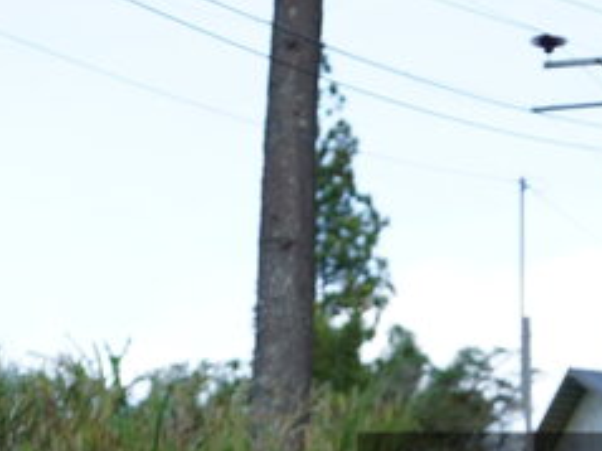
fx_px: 4693
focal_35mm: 270
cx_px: 538
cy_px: 820
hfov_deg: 7.3
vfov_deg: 5.4
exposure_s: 1/500
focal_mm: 56
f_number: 2.8
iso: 250
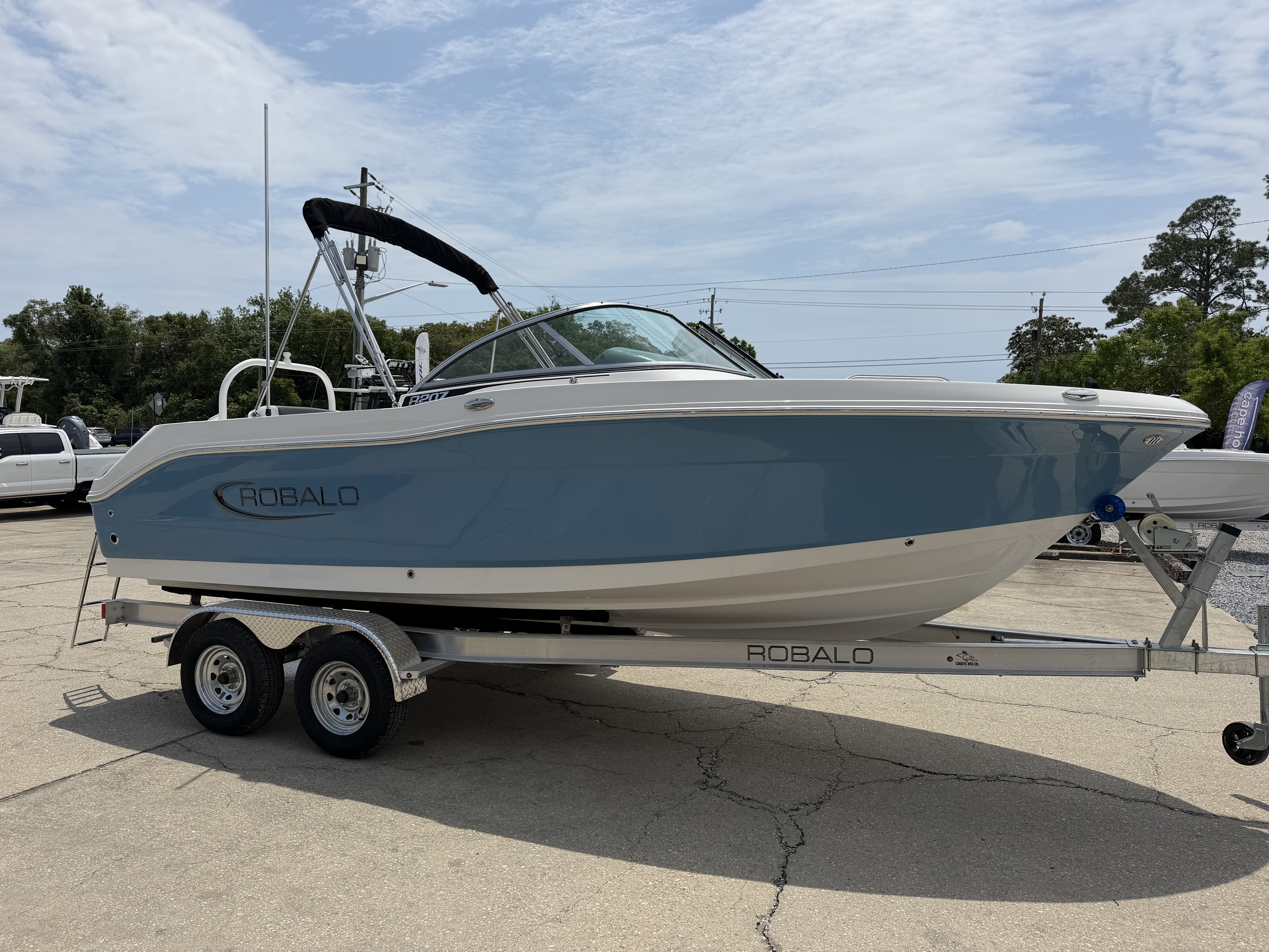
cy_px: 476
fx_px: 880
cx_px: 634
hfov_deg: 71.6
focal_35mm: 24
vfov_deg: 56.8
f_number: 1.78
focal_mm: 6.76
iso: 80
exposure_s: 1/10309
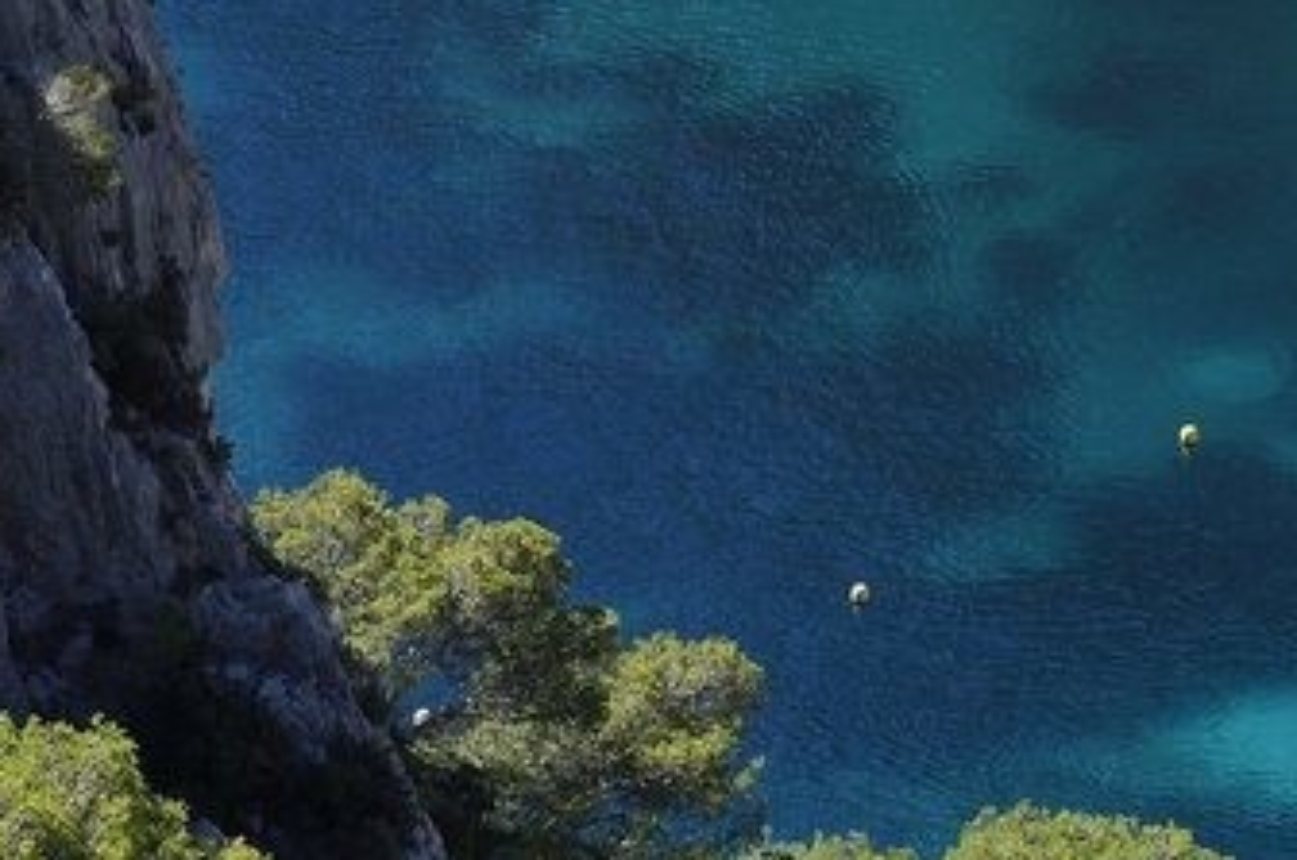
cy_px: 877
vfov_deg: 3.5
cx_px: 3057
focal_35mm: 391
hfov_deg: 5.1
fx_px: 14066
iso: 200
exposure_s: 1/250
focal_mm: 82
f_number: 10
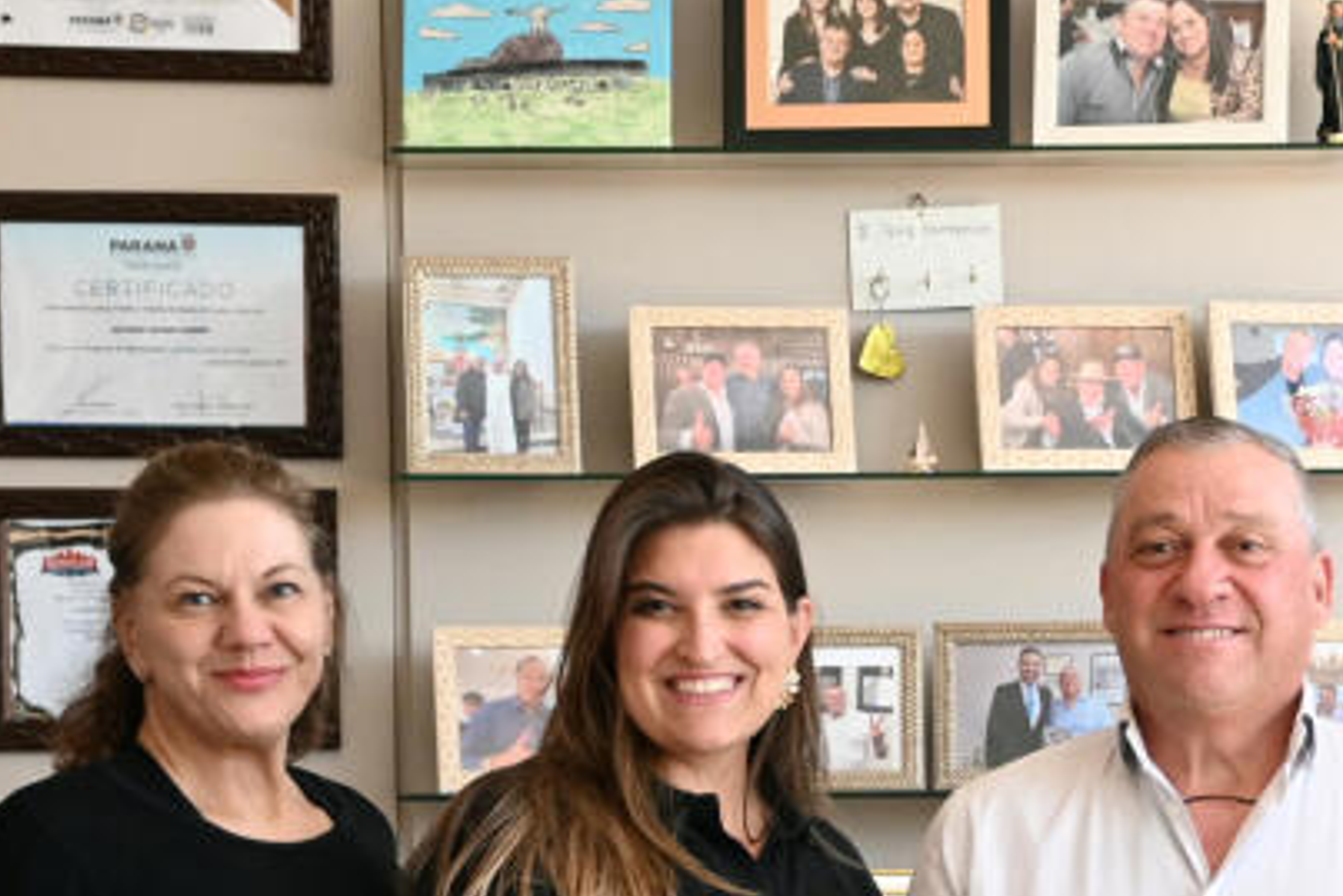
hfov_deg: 12.8
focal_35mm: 160
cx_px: 1076
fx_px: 5971
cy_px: 994
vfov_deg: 8.5
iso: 1600
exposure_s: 1/125
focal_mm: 42
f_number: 4.5
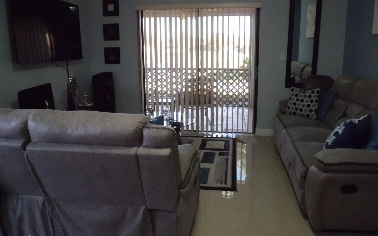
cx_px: 192
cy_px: 107
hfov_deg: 66.5
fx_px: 288
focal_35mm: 28
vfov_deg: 44.5
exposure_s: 1/60
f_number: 3.2
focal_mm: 4.6
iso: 800
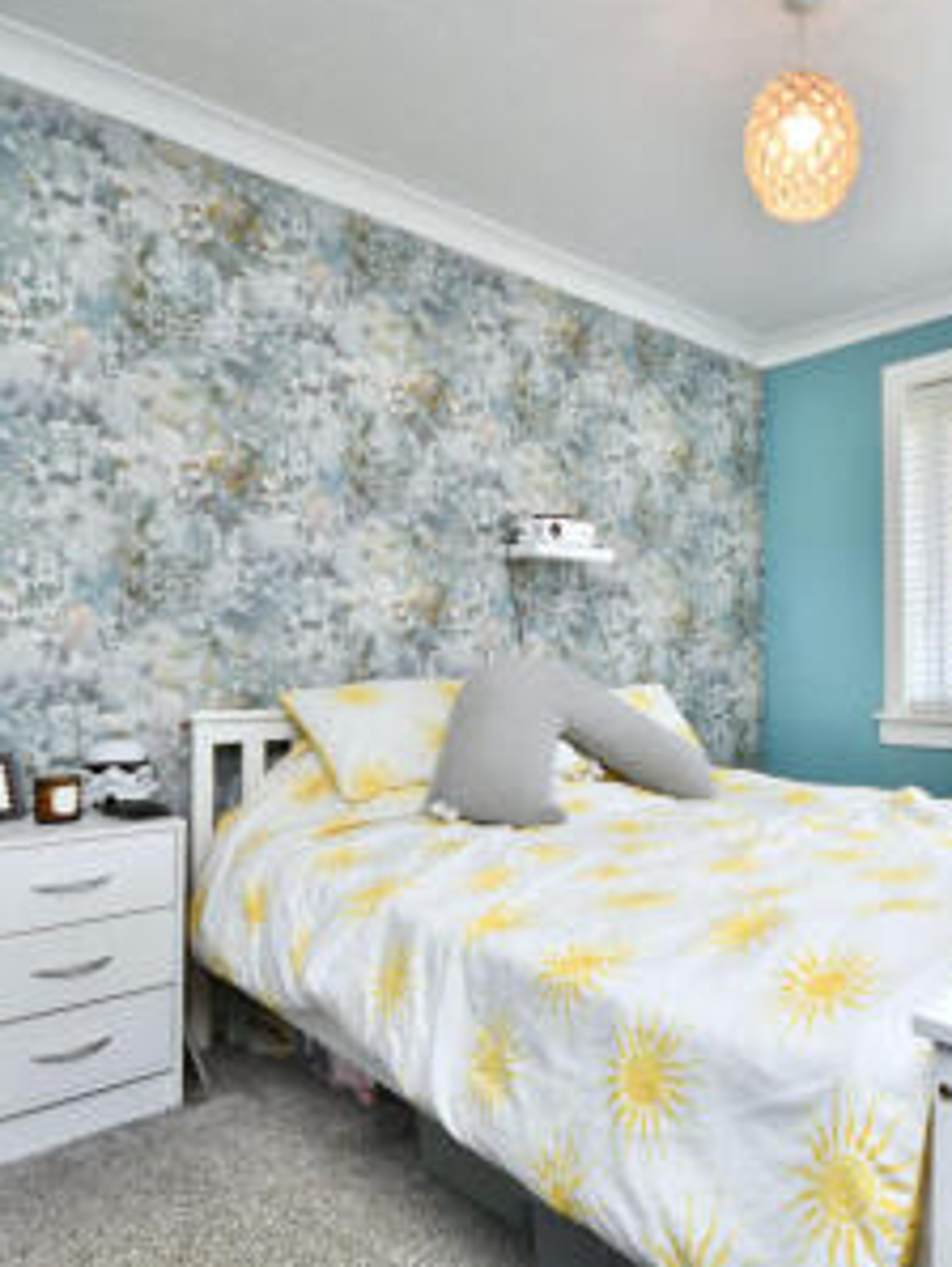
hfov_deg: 54.7
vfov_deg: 73.9
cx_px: 769
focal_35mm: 23
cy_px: 644
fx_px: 842
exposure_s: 1/60
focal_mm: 10
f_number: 4
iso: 200
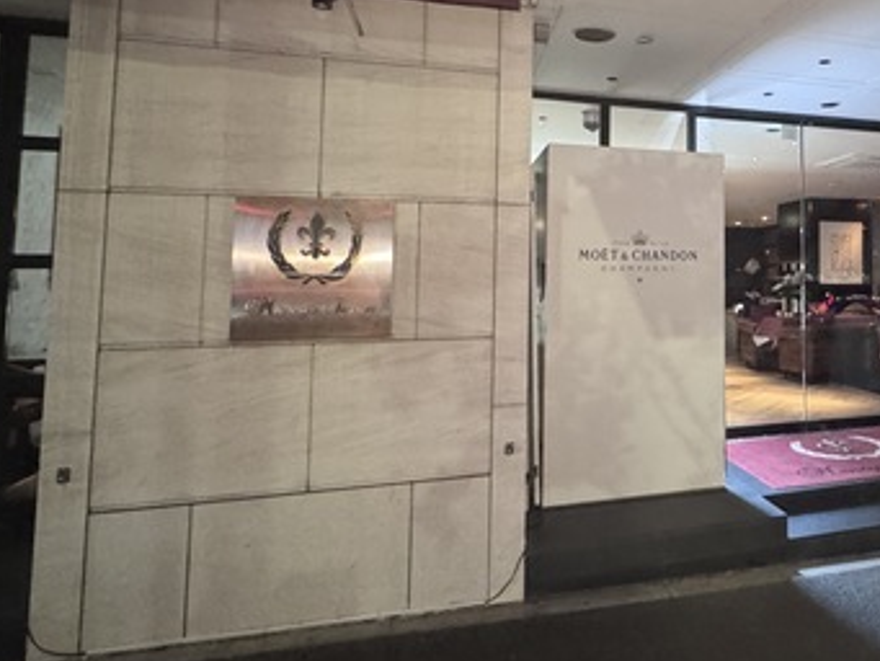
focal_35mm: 29
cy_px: 219
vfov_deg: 47.5
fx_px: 737
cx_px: 729
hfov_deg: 56.2
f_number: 2.2
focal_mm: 2.22
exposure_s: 1/33
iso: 1000
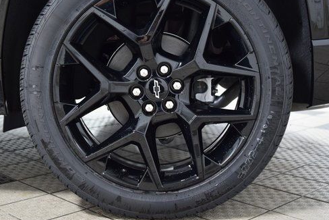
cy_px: 87
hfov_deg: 33.9
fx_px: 539
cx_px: 156
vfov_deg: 23.0
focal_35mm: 59
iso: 1600
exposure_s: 1/50
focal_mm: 30
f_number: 2.8
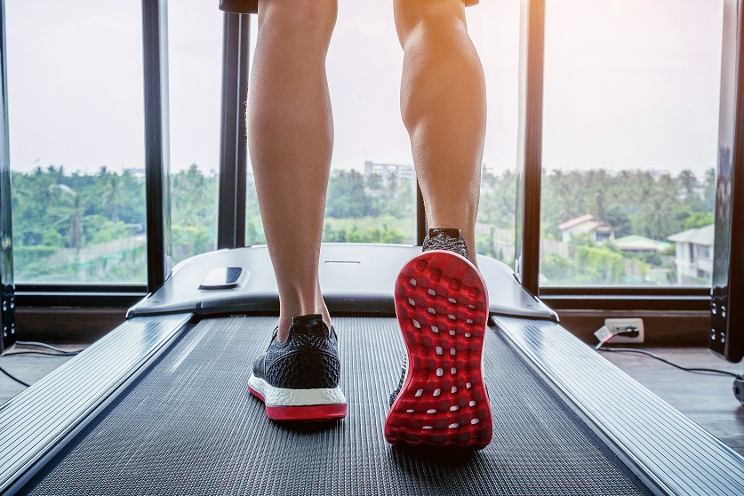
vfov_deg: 31.2
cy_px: 220
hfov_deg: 45.4
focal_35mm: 43
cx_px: 332
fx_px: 889
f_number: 8
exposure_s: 1/160
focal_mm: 30
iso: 200
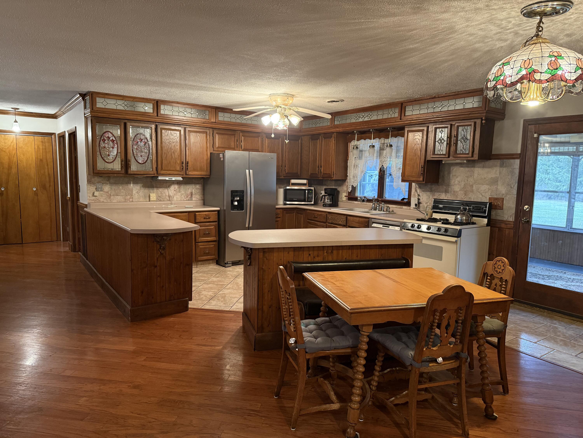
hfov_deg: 71.6
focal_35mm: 24
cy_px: 219
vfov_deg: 56.8
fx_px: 404
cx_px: 292
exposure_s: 1/60
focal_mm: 6.76
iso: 400
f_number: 1.78
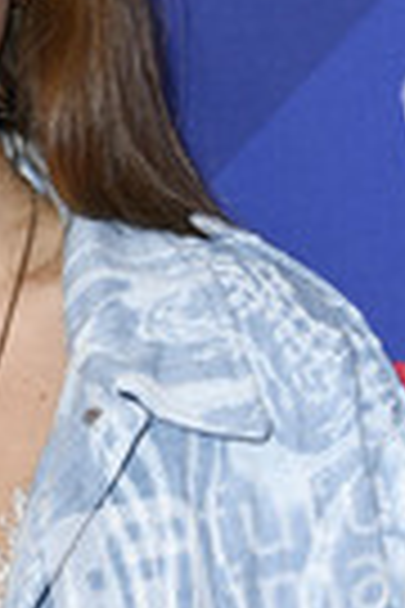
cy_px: 338
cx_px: -135
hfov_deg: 3.7
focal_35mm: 371
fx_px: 6260
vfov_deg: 5.6
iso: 500
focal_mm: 125
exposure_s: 1/250
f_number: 6.3
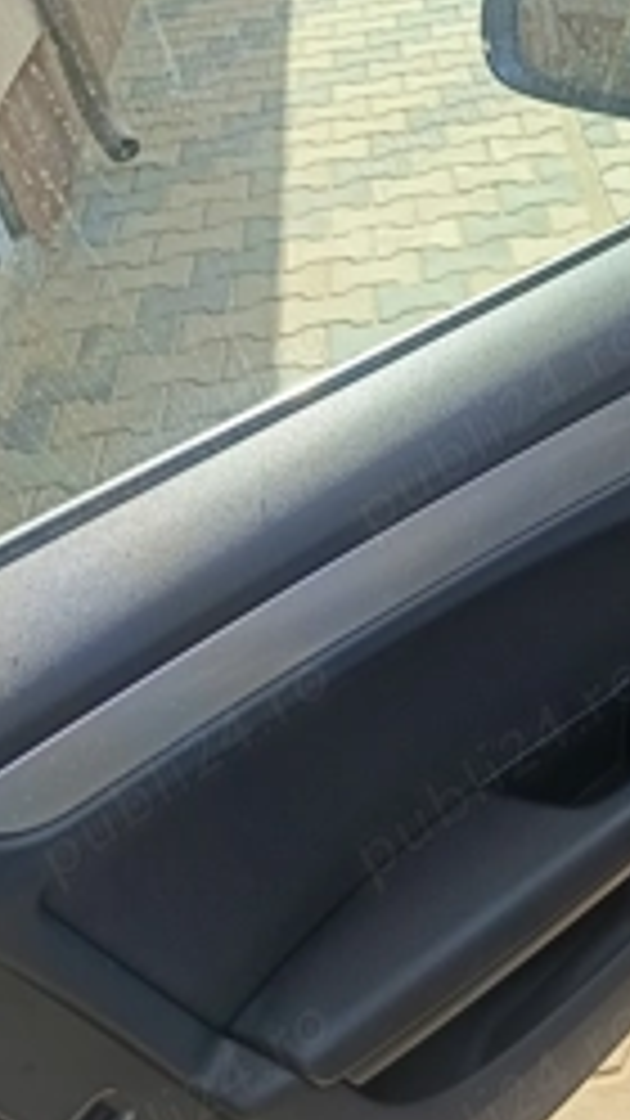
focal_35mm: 42
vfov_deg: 48.3
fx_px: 1248
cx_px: 657
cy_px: 499
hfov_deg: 26.5
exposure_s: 1/141
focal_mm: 5.31
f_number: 1.7
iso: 50
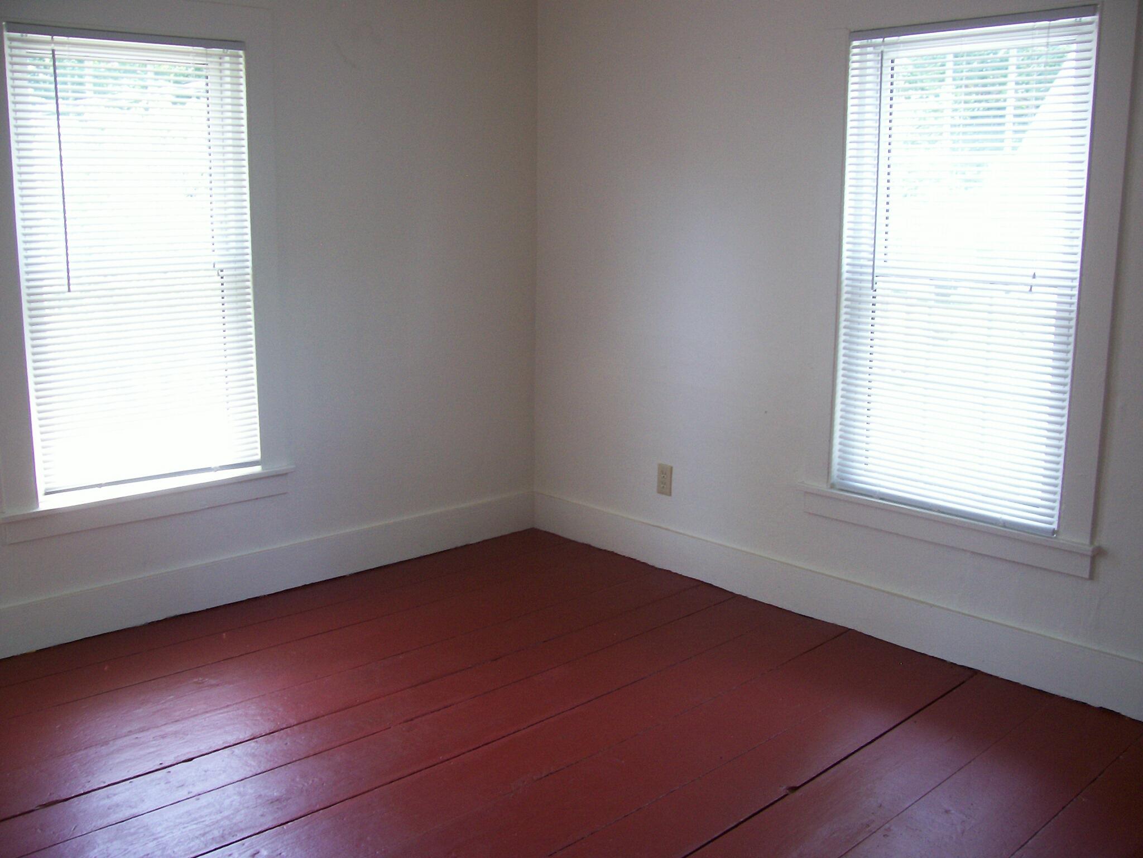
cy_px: 429
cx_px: 572
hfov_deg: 54.0
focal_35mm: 34
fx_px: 1123
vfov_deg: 41.8
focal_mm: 5.6
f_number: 2.7
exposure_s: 1/32
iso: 90
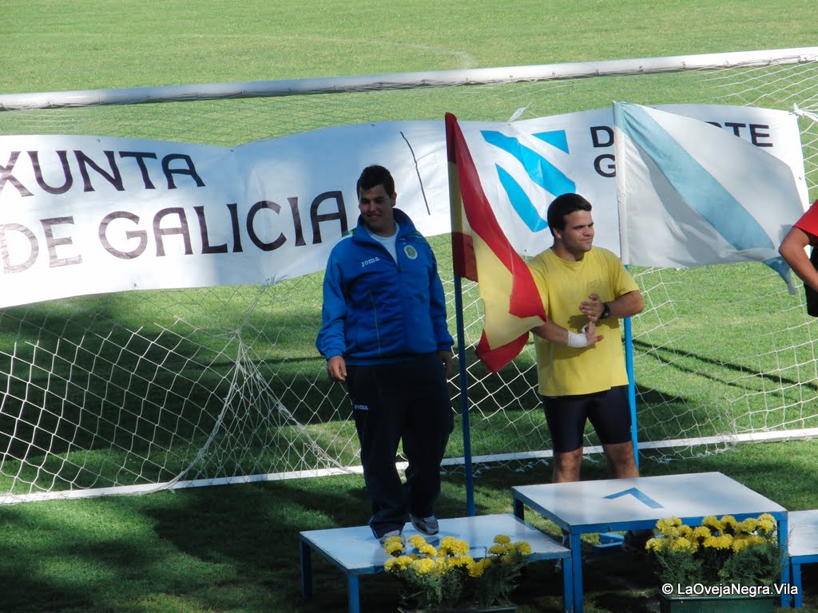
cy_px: 306
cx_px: 409
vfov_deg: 6.9
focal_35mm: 214
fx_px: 5057
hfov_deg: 9.2
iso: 100
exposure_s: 1/400
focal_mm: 37.9
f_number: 6.2
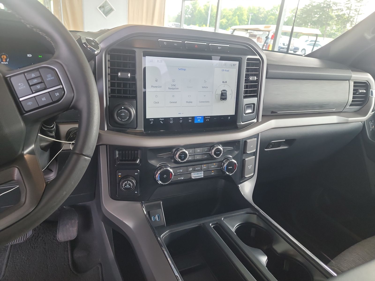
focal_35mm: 24
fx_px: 260
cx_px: 188
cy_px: 140
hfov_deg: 71.6
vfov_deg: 56.8
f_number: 1.8
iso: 350
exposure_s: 1/59
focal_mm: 6.7
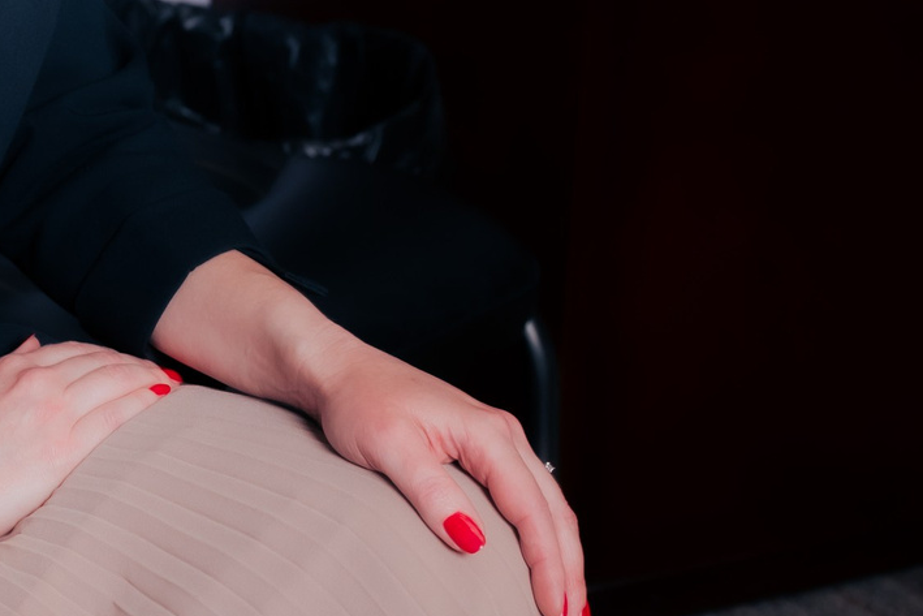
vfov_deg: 10.1
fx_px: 3334
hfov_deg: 14.9
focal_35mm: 130
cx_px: -349
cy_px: -387
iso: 500
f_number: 4
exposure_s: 1/200
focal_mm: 36
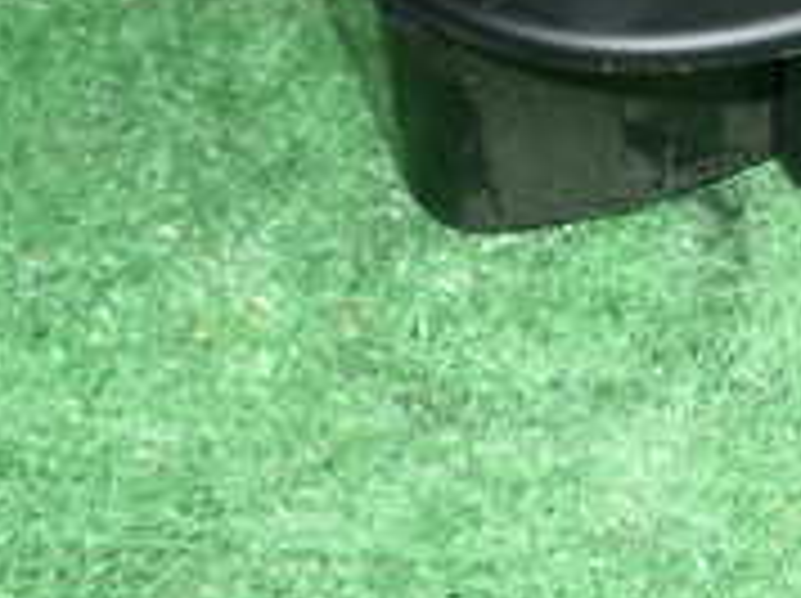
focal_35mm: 108
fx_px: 2496
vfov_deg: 13.1
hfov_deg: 16.9
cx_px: 1112
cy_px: -238
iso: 500
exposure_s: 1/30
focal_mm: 5.79
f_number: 7.1
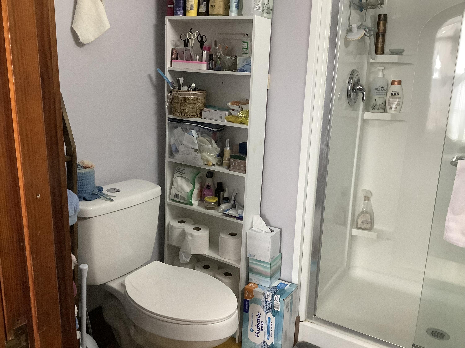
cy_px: 174
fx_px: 416
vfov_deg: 45.4
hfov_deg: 58.4
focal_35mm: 31
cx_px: 232
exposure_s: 1/60
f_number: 2.4
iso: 320
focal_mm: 3.3
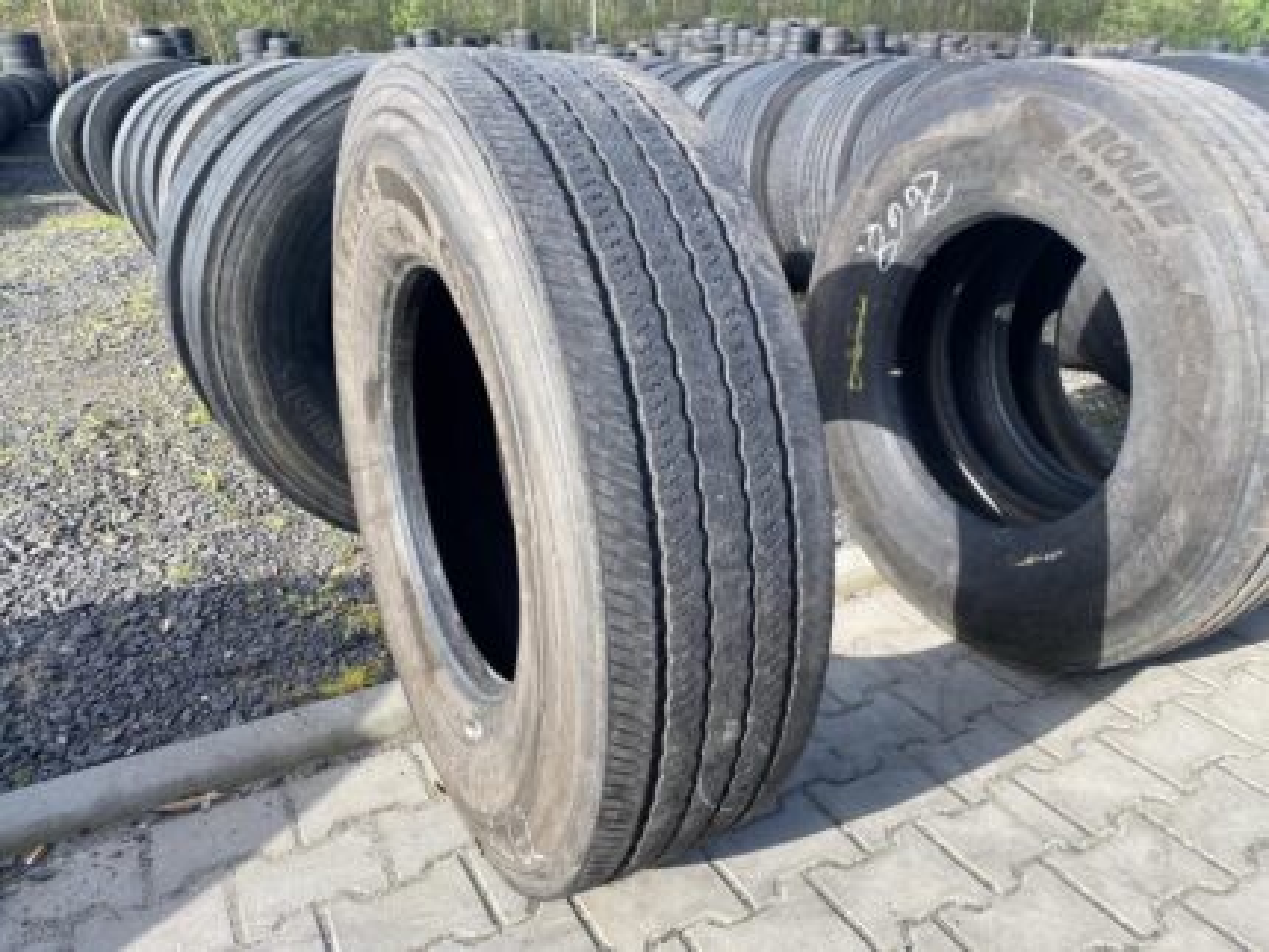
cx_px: 634
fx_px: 954
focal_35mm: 26
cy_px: 476
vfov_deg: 53.1
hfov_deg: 67.3
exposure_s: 1/616
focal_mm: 4.25
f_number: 1.8
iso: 32
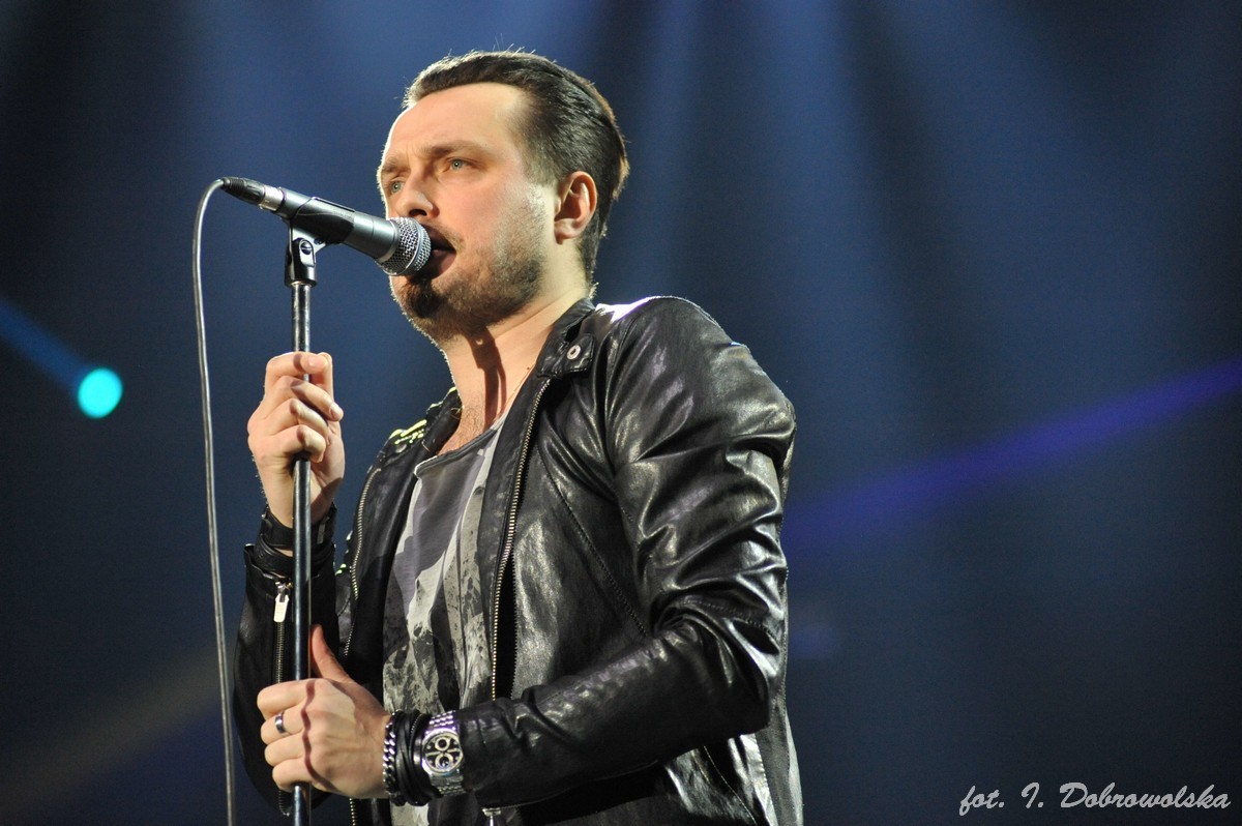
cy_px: 413
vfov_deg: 10.9
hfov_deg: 16.4
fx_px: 4309
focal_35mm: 125
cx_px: 621
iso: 3200
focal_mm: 125
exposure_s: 1/640
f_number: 2.8
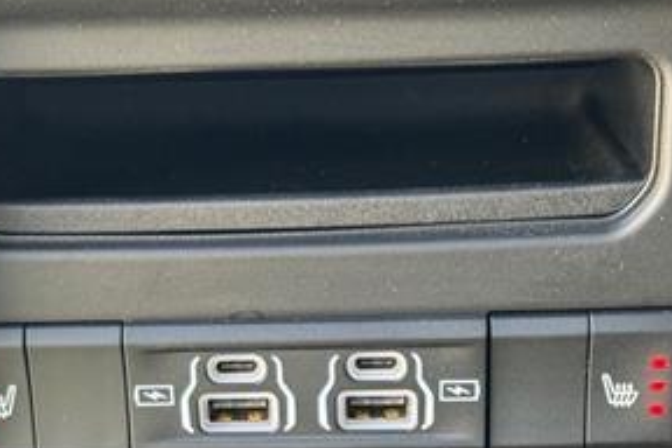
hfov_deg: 18.4
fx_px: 2072
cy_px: 534
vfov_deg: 12.1
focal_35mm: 111
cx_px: 268
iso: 320
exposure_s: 1/40
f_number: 1.78
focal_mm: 6.76
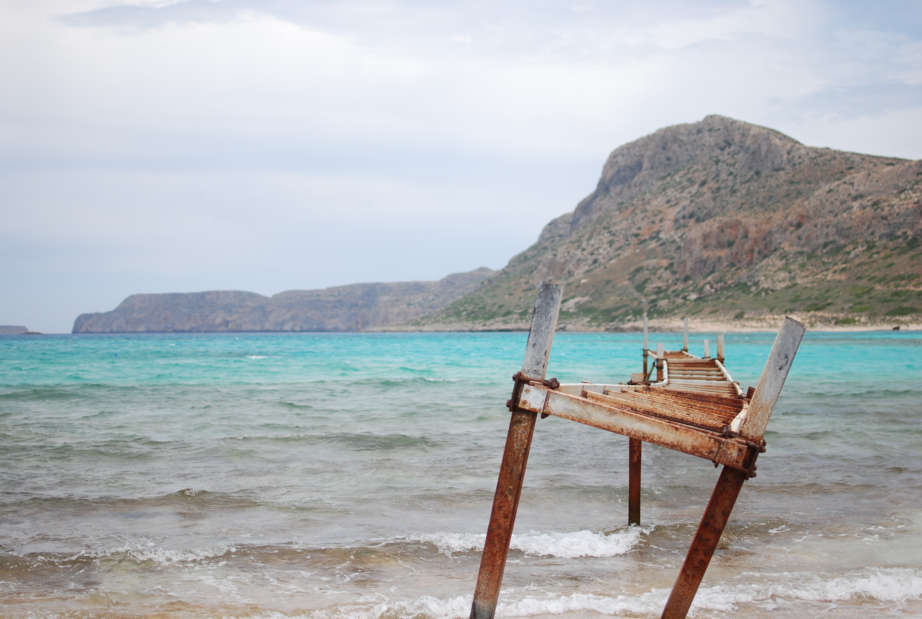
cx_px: 461
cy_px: 310
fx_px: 1347
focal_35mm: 52
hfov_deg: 37.8
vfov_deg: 25.9
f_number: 1.8
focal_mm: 35
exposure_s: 1/4000
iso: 100
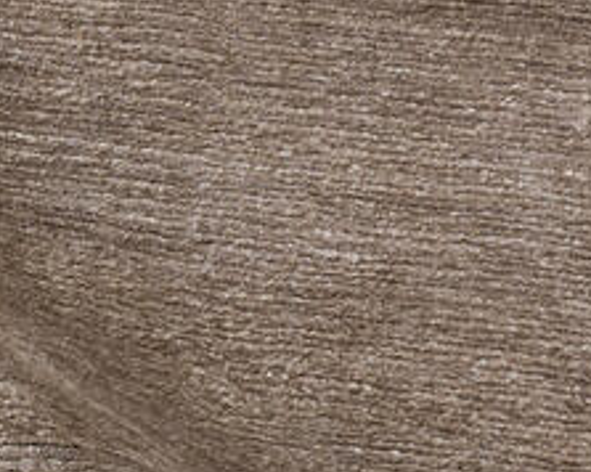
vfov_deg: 9.5
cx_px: -384
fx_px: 2779
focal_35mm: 159
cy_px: 623
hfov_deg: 11.5
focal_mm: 28
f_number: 11
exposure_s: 1/25
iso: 1250
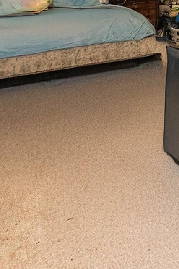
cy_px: 26
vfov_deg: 38.3
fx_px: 358
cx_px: 271
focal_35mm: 48
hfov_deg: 22.7
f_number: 5.6
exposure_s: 1/60
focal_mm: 10
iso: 2500
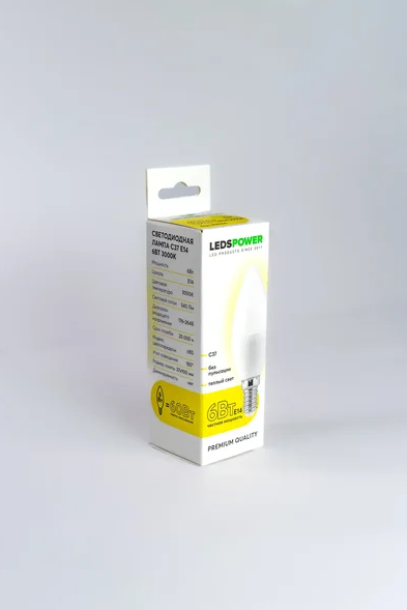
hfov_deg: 24.2
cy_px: 300
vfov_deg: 35.6
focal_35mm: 56
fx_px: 949
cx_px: 203
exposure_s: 1/80
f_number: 13
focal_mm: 55
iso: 320
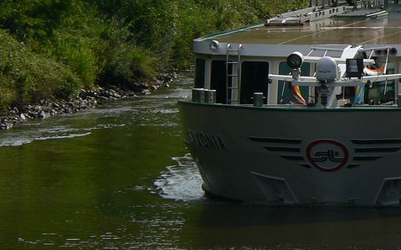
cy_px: 90
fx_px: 5931
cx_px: 402
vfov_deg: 2.4
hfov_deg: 3.9
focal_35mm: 543
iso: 80
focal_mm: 39.6
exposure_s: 1/800
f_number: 5.2
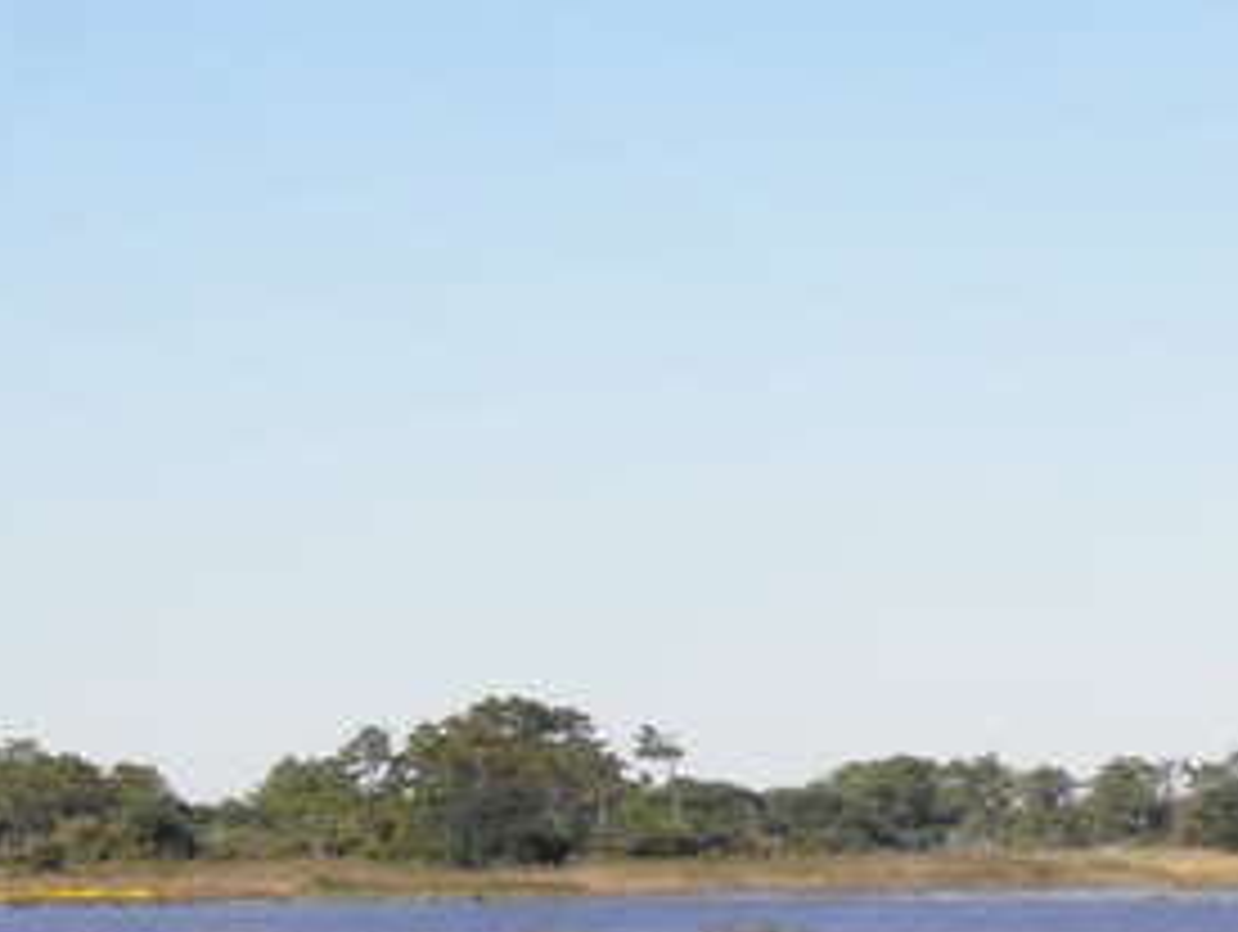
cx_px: 914
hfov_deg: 13.0
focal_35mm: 151
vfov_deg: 9.8
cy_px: 878
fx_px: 5407
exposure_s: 1/200
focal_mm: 9.1
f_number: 7.4
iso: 100
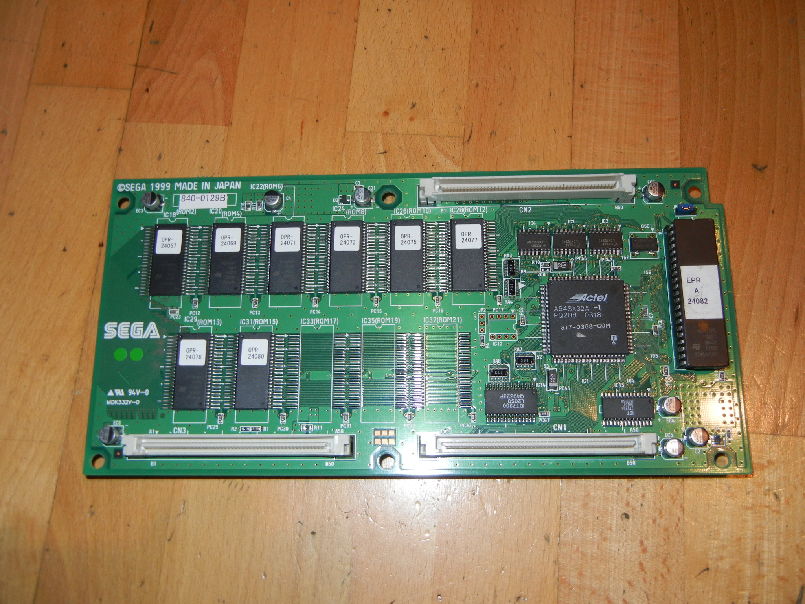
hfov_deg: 54.0
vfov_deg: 41.8
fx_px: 791
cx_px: 402
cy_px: 302
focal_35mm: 34
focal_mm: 6.2
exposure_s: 1/30
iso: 200
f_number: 3.6
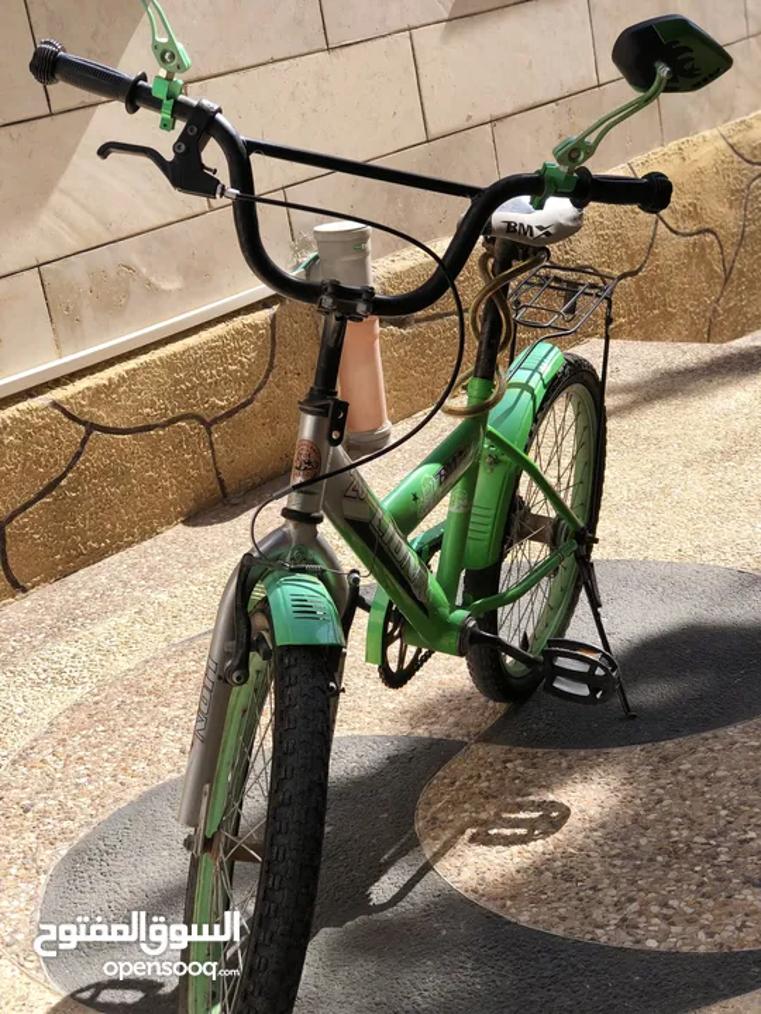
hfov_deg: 25.7
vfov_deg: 33.8
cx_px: 380
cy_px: 507
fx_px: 1671
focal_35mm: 57
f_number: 2.8
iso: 20
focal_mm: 6.6
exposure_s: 1/407
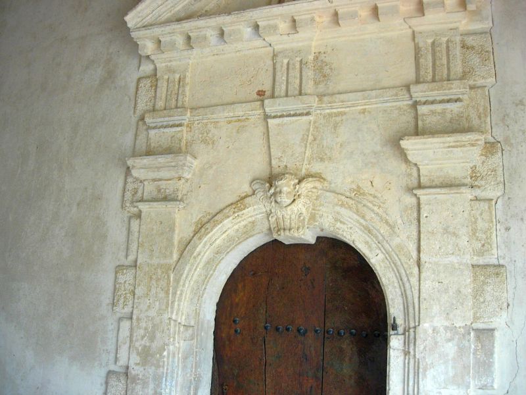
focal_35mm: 38
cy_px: 198
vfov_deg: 37.7
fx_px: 577
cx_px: 263
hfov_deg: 49.0
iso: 100
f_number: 2.8
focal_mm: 7.8
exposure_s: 1/32
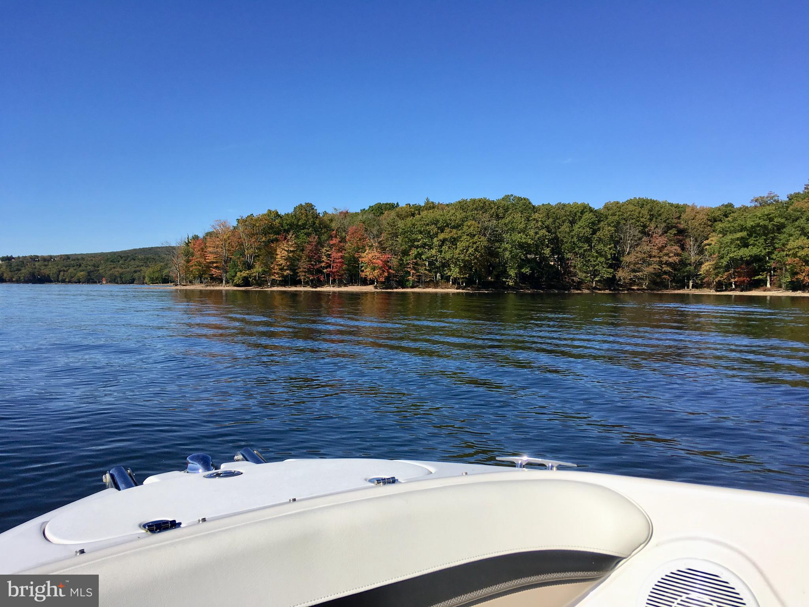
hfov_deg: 61.7
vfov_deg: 48.2
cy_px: 304
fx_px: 678
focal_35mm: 29
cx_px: 404
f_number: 2.2
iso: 25
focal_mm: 4.15
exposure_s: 1/2747
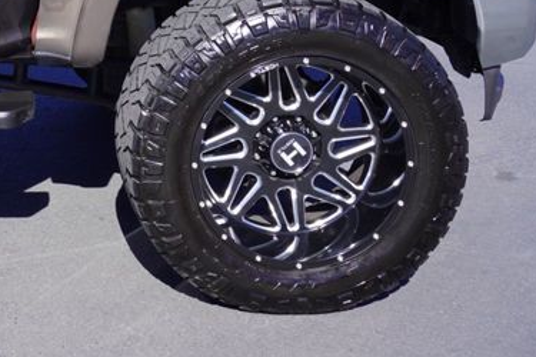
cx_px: -142
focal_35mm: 82
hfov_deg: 22.4
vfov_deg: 15.8
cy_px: -101
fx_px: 1221
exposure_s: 1/125
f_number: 8
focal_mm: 20
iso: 100
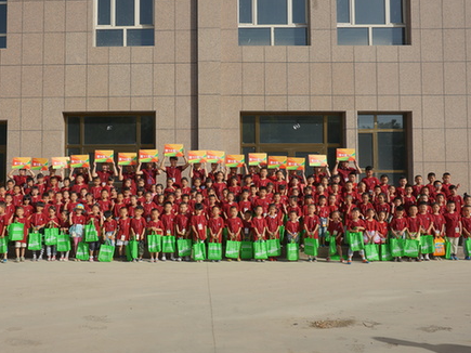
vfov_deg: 39.6
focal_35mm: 36
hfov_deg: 50.9
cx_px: 181
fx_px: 490
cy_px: 179
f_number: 9
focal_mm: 28
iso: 100
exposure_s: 1/320
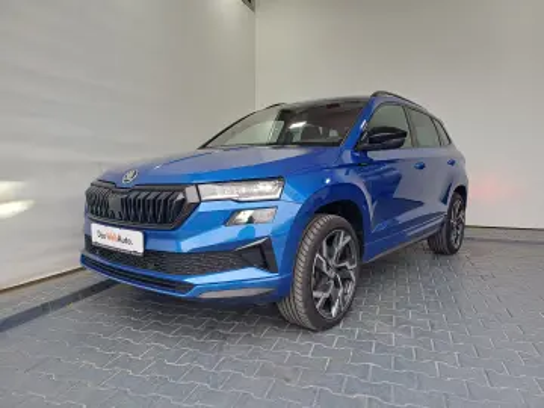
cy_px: 204
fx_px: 393
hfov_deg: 69.4
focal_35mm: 25
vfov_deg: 54.9
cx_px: 272
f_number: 1.8
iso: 64
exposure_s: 1/100
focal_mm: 4.65
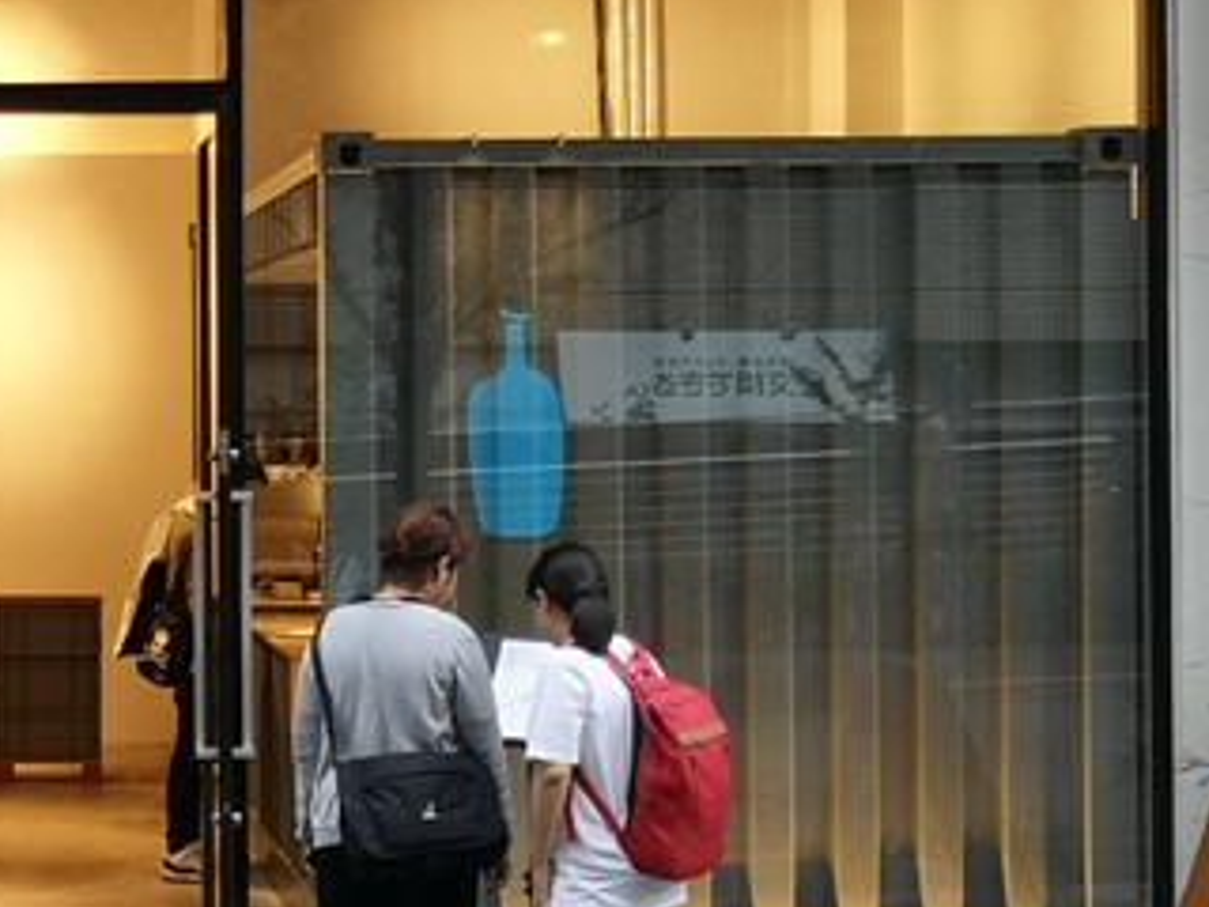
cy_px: 325
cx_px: -147
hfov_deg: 19.7
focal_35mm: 95
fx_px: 3318
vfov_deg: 15.5
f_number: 1.8
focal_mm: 3.95
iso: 64
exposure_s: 1/50
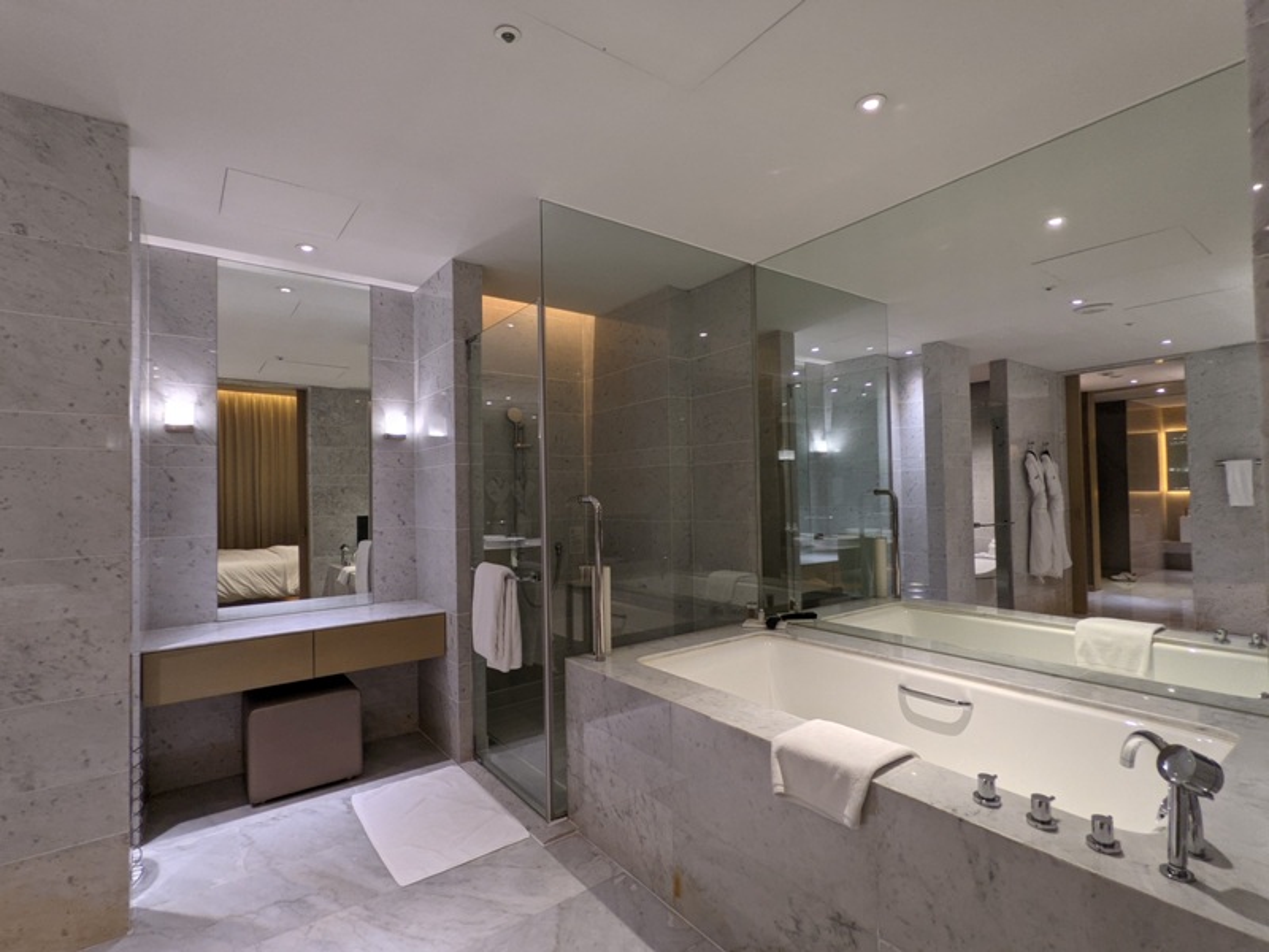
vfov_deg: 78.1
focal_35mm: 16
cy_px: 476
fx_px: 587
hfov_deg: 94.5
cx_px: 634
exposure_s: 1/24
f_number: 2.2
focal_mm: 2.22
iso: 189
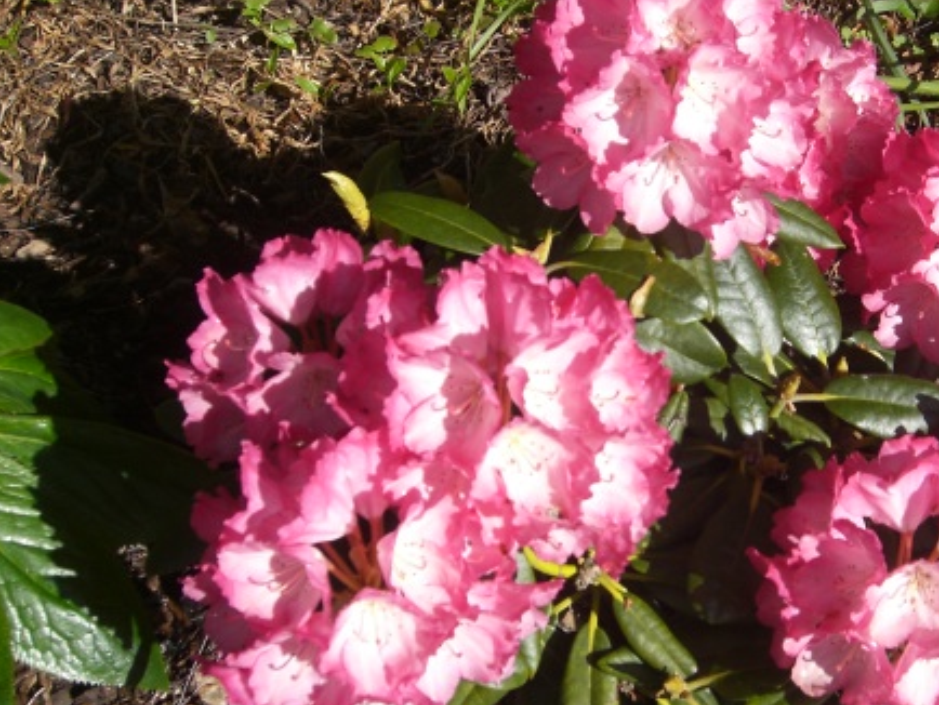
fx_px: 1520
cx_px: 675
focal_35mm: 56
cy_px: 443
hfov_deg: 33.8
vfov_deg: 26.0
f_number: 8
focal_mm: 7.9
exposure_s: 1/200
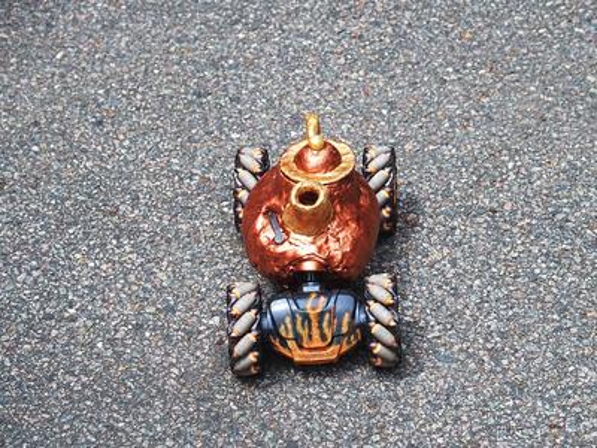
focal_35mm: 135
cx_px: 298
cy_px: 224
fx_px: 2328
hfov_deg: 14.6
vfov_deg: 11.0
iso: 100
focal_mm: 28.8
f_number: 3.5
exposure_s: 1/800
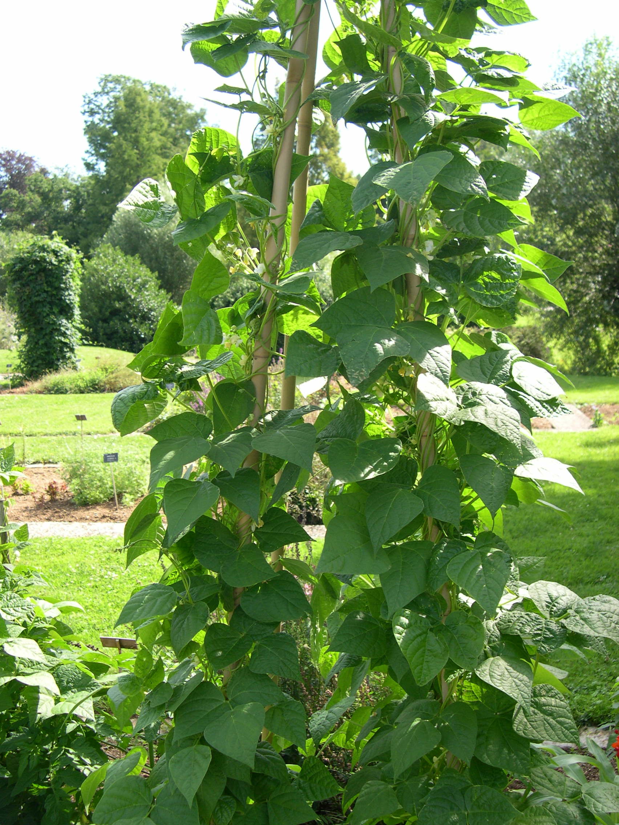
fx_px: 906
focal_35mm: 38
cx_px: 310
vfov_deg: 49.0
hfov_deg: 37.7
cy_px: 412
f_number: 2.8
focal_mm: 8
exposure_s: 1/261
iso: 100
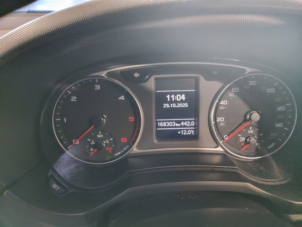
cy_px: 114
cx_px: 151
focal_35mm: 26
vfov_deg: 53.1
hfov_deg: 67.3
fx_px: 227
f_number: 2
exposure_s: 1/25
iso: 1250
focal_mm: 3.08
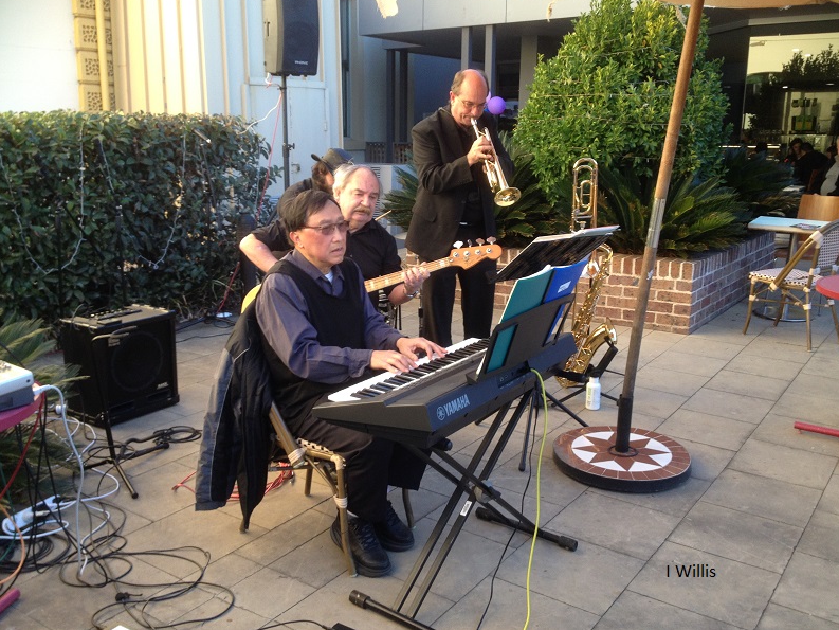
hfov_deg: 51.3
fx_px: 873
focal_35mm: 36
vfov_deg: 39.7
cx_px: 430
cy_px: 308
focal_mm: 4.28
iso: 64
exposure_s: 1/120
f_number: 2.4
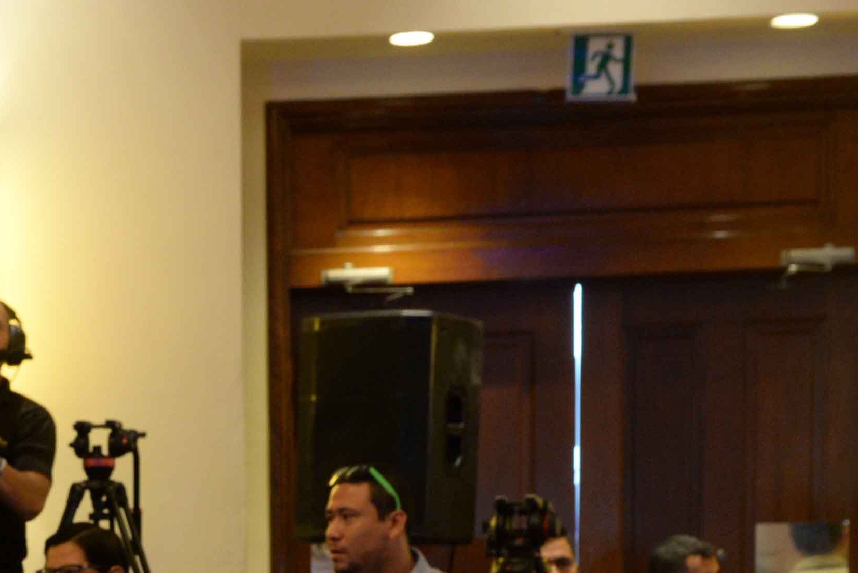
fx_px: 3124
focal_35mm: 131
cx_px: -90
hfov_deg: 15.2
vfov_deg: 9.9
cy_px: 1038
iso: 1600
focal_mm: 36
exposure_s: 1/40
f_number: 5
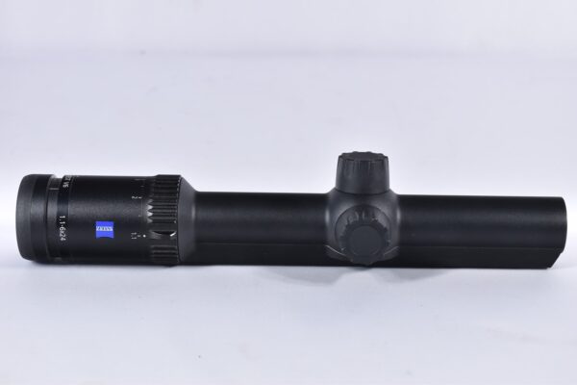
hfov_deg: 28.1
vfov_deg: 18.9
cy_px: 192
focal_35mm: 72
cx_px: 288
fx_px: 1154
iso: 640
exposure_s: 1/40
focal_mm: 48
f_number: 5.3
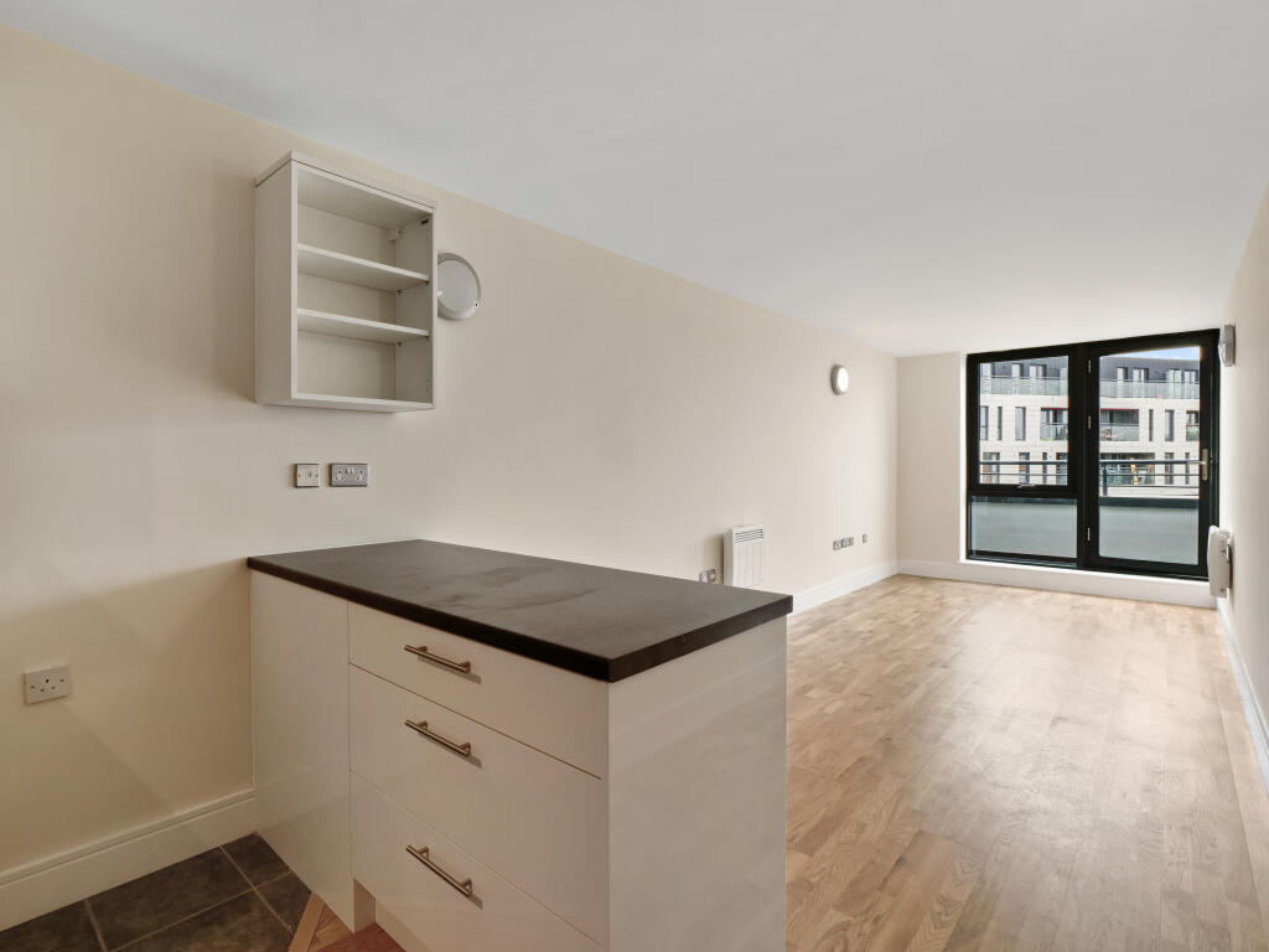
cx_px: 634
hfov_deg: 94.5
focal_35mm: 16
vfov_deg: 78.1
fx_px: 587
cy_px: 476
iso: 100
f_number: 10
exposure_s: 1/2
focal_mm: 8
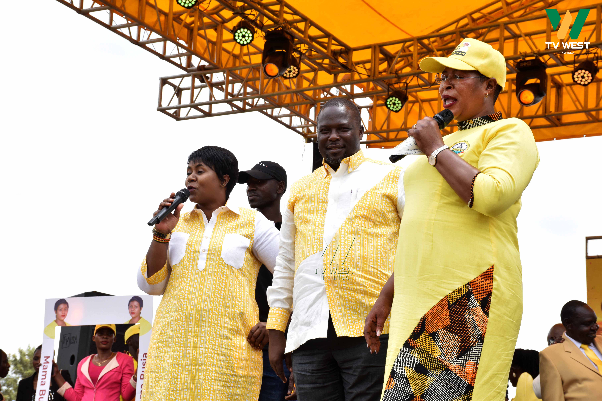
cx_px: 301
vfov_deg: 18.2
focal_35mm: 75
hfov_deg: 27.0
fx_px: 1254
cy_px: 200
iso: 320
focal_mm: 50
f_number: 10
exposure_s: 1/200
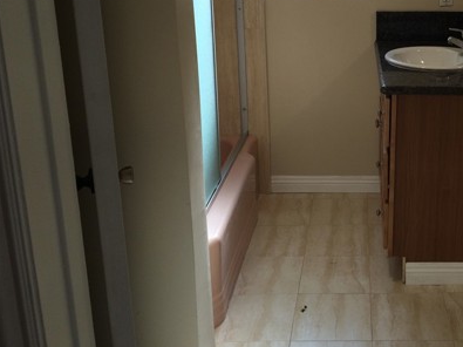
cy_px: 76
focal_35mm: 47
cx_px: 369
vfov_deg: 30.2
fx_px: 628
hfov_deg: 38.9
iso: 32
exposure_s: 1/256
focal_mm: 4.15
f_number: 2.2
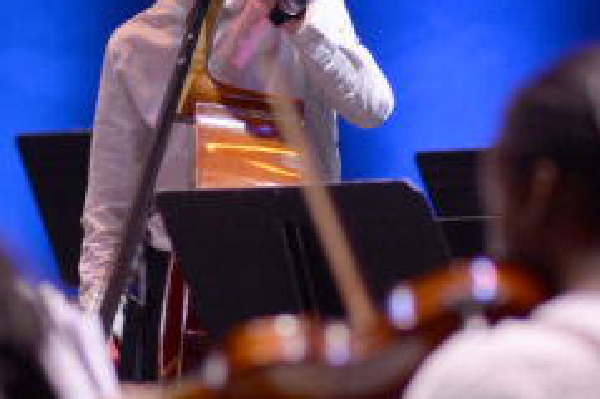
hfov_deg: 3.8
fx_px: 9043
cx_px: 281
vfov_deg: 2.5
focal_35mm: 543
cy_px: 228
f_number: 2.8
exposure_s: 1/250
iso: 1600
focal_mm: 180
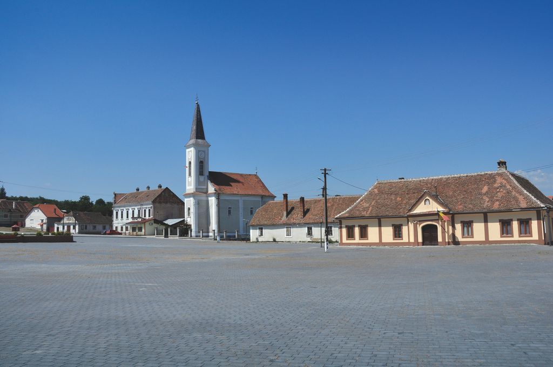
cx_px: 276
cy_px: 184
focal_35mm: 27
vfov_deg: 47.8
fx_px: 414
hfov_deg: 67.4
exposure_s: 1/320
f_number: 14
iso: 200
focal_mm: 18
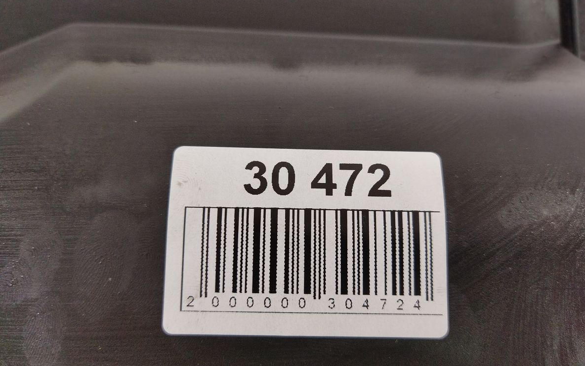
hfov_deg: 64.6
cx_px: 296
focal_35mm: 29
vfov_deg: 43.1
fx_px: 462
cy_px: 193
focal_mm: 4.71
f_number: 1.79
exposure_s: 1/50
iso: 115
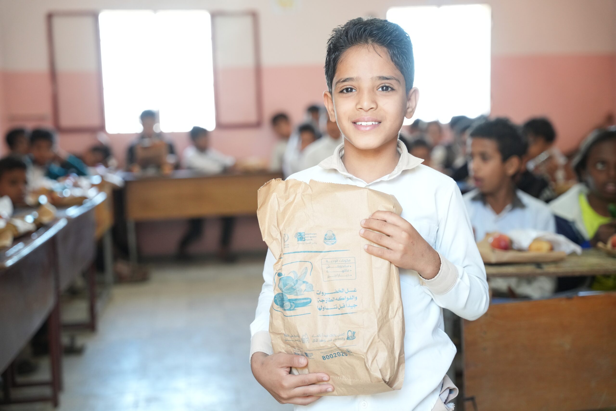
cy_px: 206
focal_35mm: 55
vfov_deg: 24.6
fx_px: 941
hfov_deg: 36.2
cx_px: 308
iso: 2000
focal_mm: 55
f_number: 2.8
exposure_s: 1/200
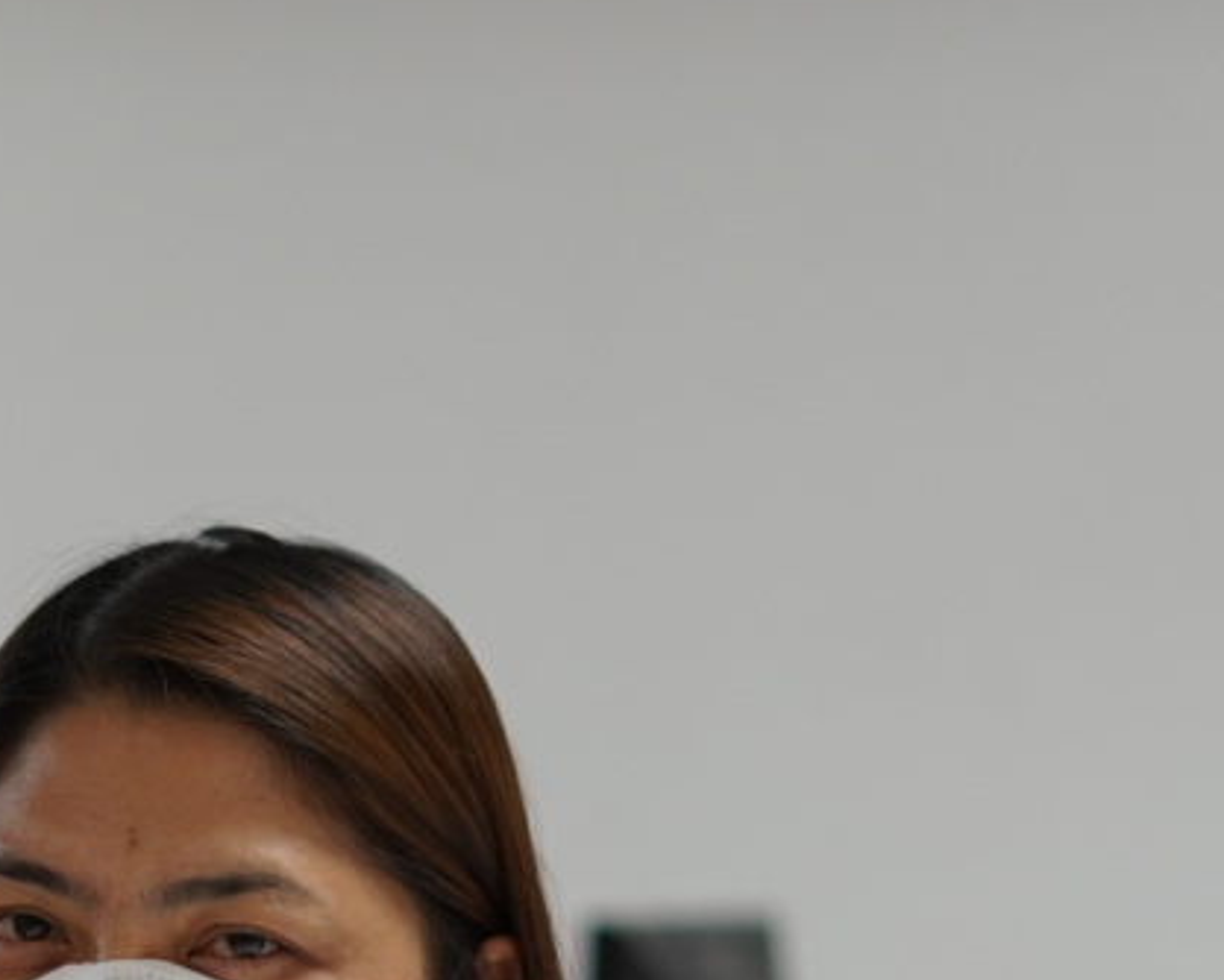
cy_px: 1353
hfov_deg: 10.6
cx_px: 214
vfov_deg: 8.4
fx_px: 6596
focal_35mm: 182
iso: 400
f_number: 2
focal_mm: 50
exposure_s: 1/125
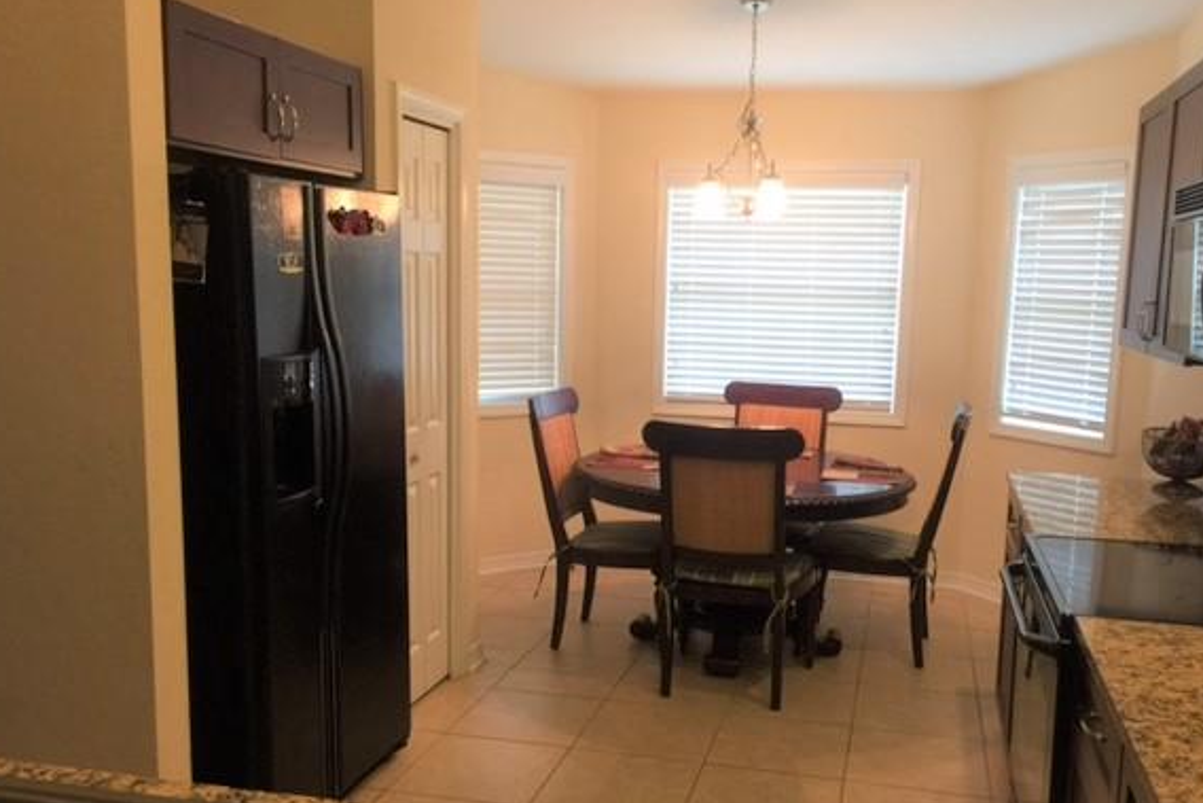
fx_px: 1136
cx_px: 650
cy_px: 464
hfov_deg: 55.7
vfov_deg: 38.8
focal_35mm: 34
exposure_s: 1/15
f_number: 2.2
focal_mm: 4.15
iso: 50
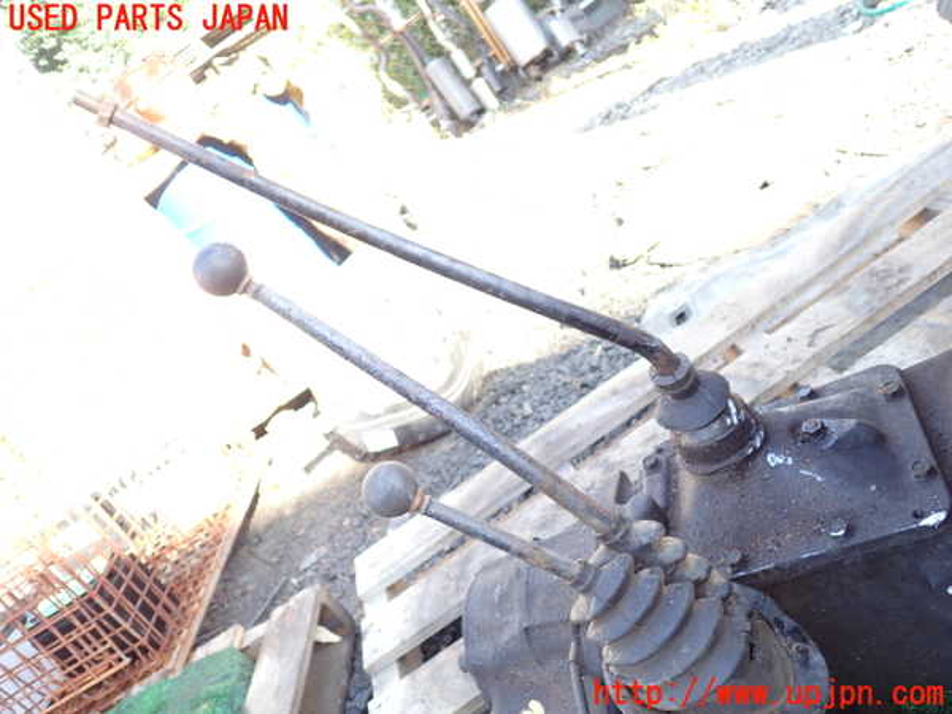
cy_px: 357
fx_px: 825
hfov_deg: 60.0
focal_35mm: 30
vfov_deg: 46.8
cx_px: 476
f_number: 2.3
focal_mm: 5.4
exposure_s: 1/80
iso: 100
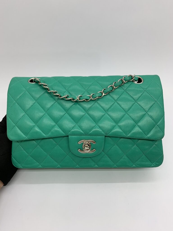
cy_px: 116
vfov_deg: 67.3
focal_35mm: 26
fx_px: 173
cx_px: 86
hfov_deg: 53.1
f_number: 1.8
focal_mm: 4.25
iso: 25
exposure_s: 1/125
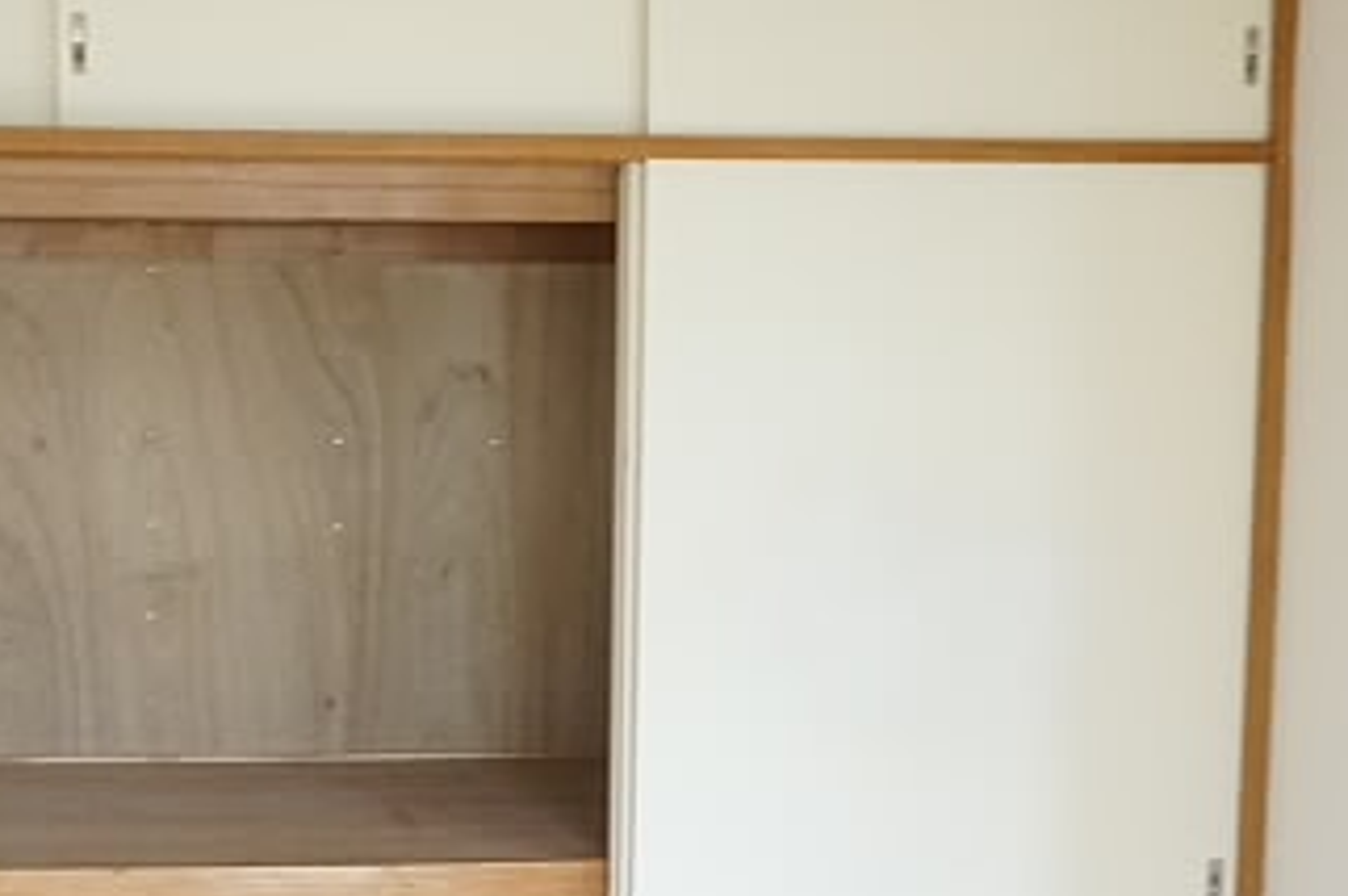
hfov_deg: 35.8
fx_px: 2020
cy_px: 595
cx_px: 291
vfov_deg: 24.9
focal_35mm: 54
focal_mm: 16
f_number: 3.5
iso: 3200
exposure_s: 1/15
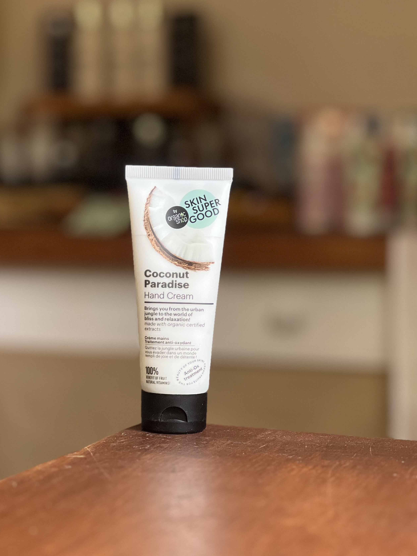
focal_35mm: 93
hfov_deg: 15.9
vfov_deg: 21.1
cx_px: 181
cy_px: 266
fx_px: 1494
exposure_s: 1/66
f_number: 2.8
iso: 250
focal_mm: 9
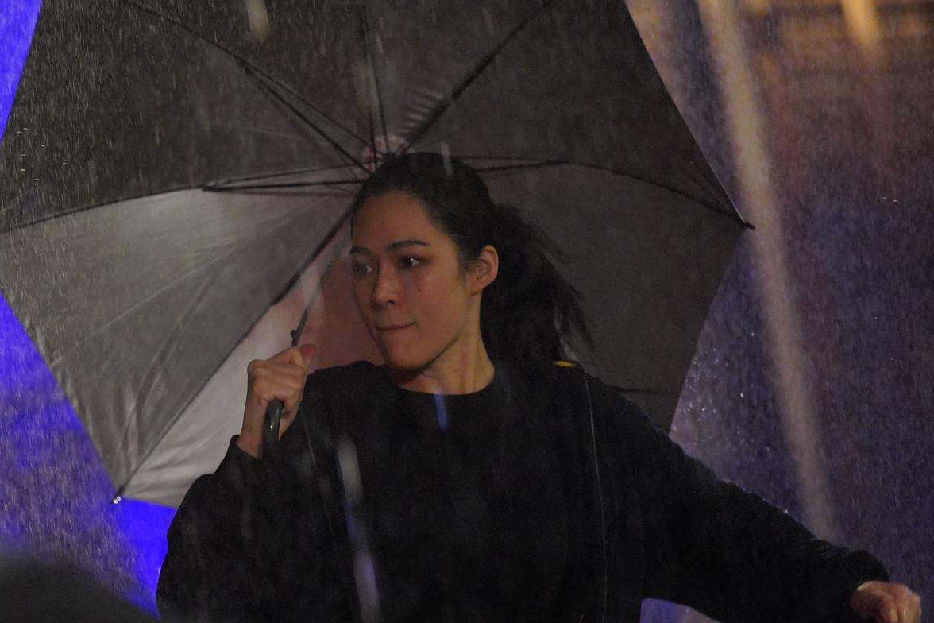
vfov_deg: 5.2
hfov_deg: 7.8
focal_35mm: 263
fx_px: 6823
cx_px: 263
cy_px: 439
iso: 6400
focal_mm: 182
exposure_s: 1/320
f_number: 2.8
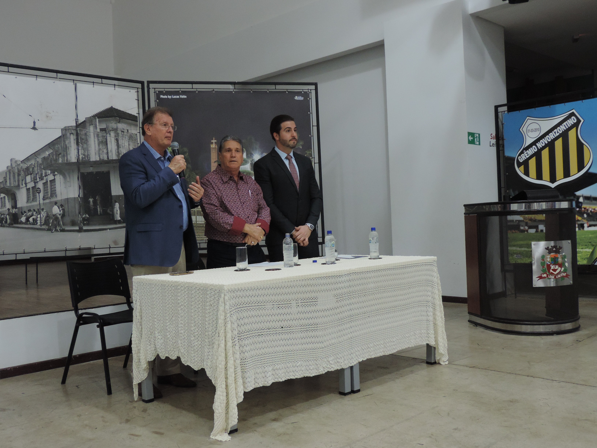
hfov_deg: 52.6
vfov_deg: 40.7
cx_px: 298
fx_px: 604
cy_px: 224
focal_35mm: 35
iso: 400
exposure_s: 1/13
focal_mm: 6.2
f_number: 3.3
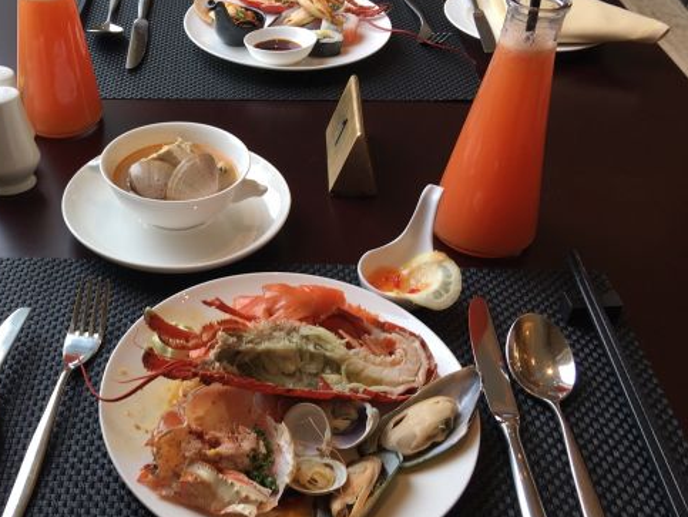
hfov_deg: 43.8
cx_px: 207
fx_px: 835
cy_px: 267
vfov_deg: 34.4
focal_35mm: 42
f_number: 2.2
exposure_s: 1/50
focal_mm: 4.15
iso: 25
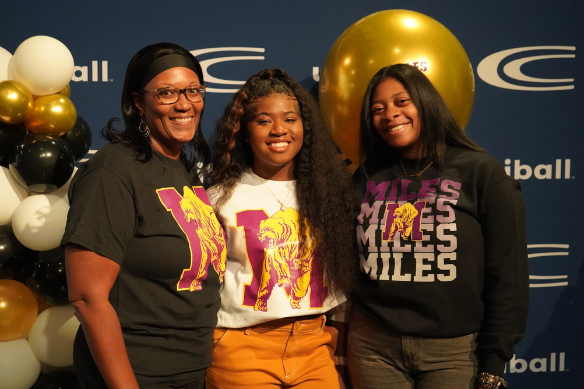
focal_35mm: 46
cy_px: 191
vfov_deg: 29.2
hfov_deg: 42.7
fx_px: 746
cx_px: 295
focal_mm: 45
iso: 10000
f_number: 4.5
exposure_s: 1/160
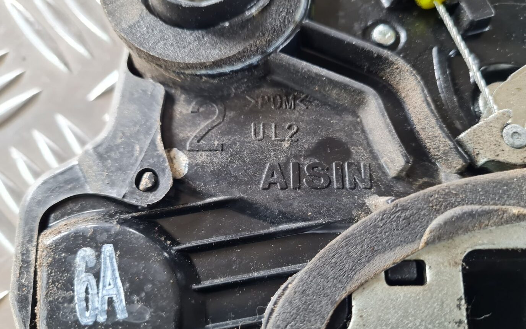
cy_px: 173
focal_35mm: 28
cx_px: 261
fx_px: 401
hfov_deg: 66.5
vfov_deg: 44.5
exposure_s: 1/60
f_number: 1.8
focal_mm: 5.4
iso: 250
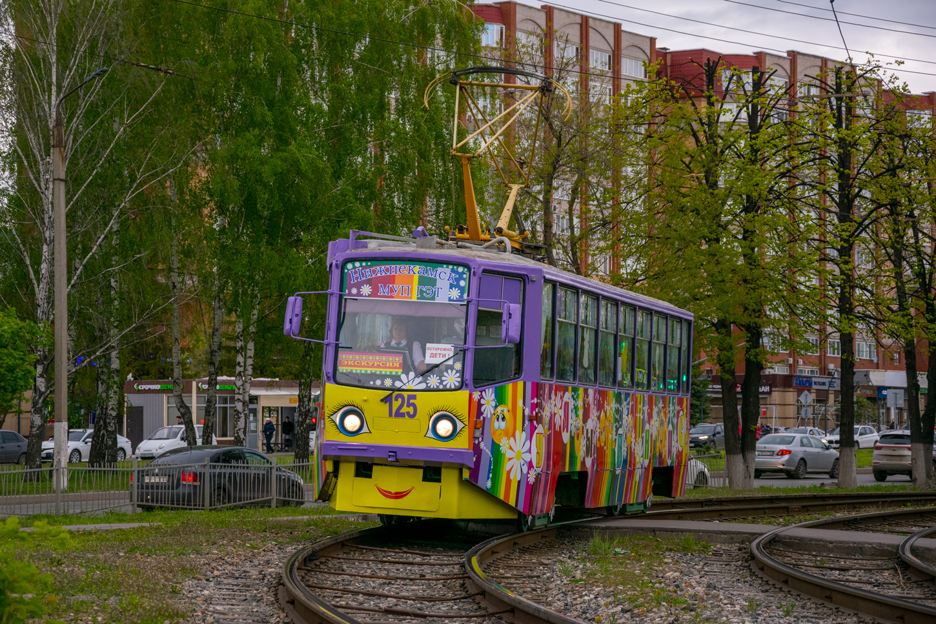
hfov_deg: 18.2
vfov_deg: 12.2
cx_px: 468
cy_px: 312
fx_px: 2925
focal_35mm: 112
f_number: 5.3
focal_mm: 75
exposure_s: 1/500
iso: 400
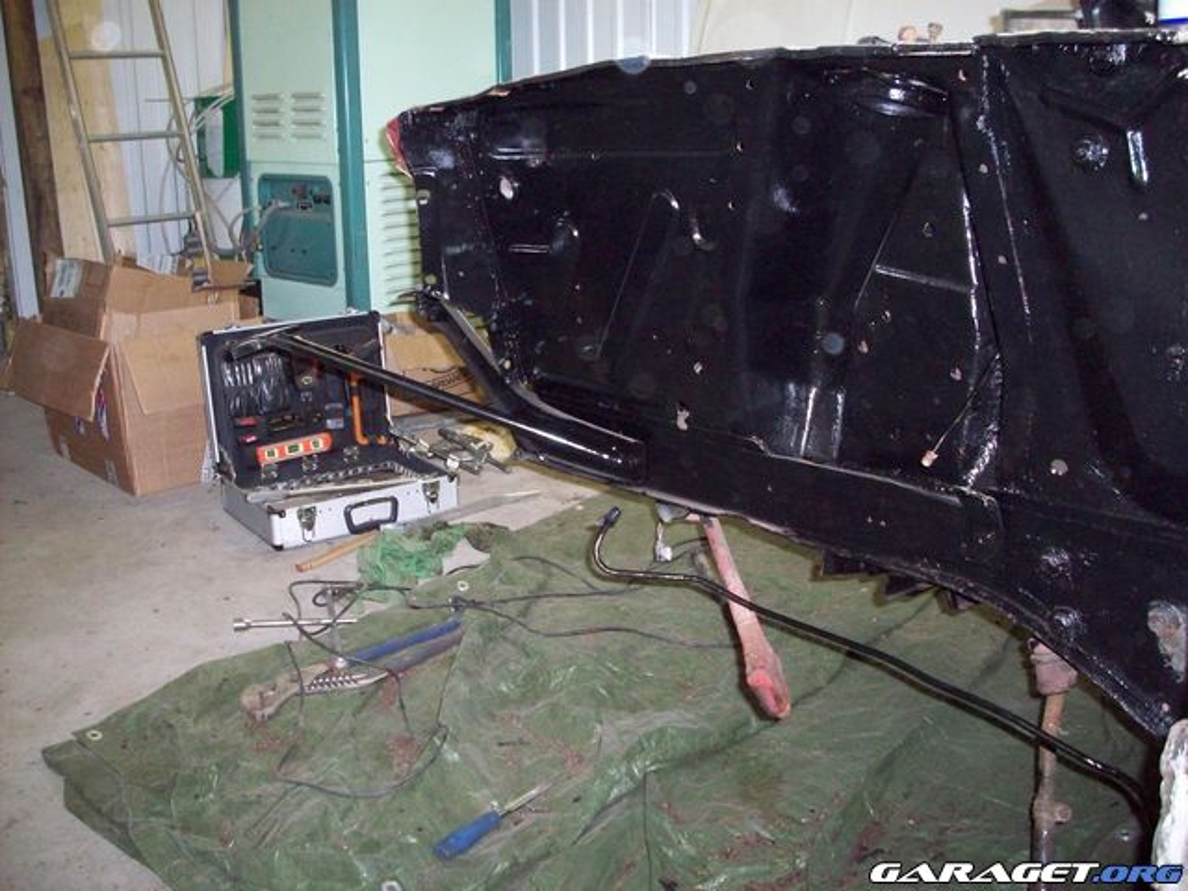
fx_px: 1270
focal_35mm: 37
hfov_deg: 50.1
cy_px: 446
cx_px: 594
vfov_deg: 38.7
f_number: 2.8
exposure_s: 1/45
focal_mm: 6.2
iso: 200
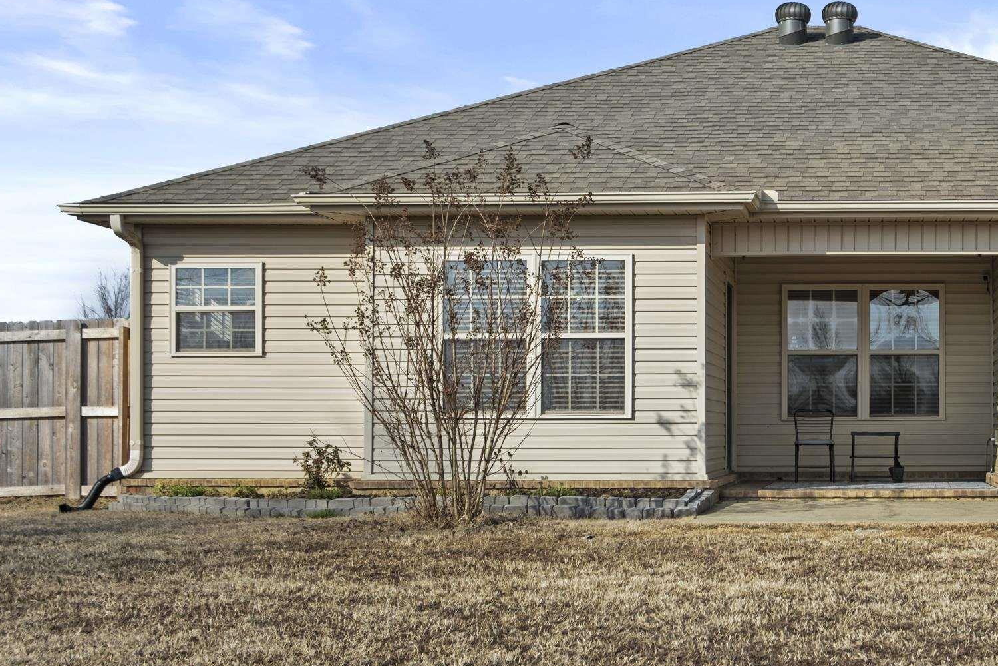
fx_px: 1663
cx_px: 826
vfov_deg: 22.6
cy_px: 430
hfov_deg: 32.3
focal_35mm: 60
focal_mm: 24
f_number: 8
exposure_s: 1/100
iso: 160
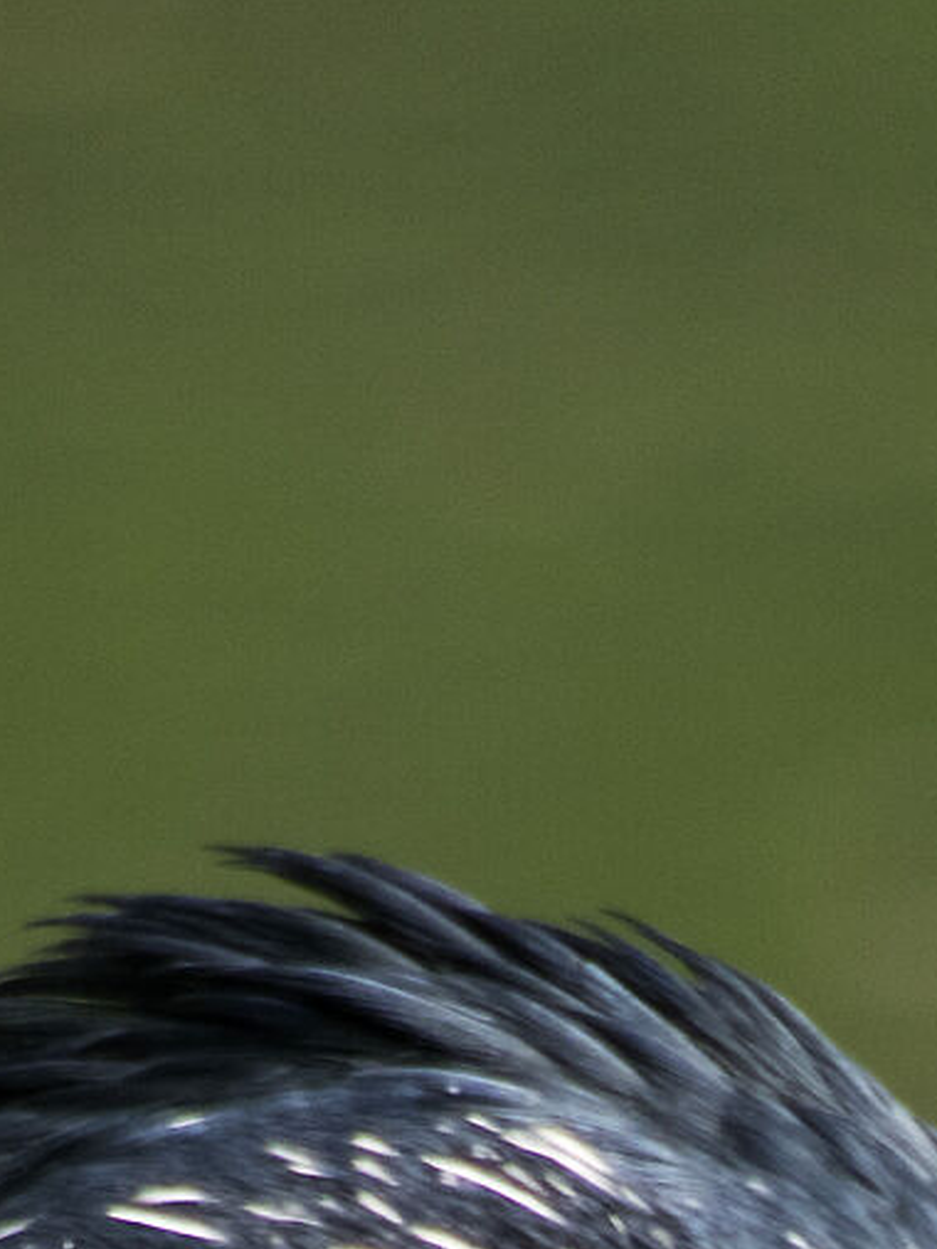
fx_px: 73946
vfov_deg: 1.0
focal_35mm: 2048
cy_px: 2062
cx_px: 949
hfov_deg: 0.7
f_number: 5.8
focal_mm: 300
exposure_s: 1/250
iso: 640
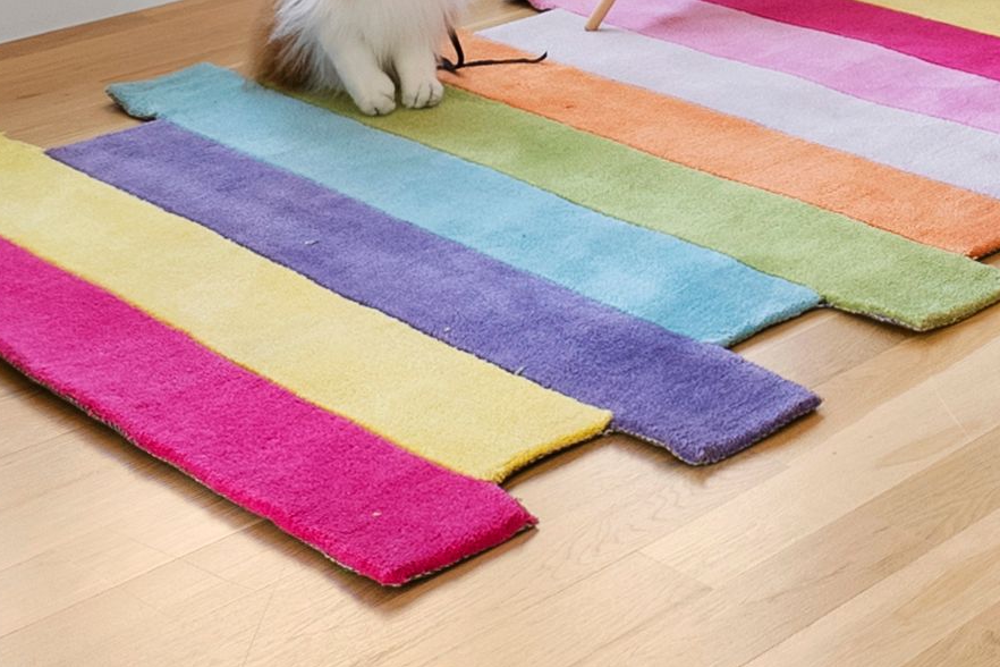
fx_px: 2139
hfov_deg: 23.4
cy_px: -627
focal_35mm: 77
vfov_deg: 14.8
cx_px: 1281
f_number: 8
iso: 400
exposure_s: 1/13
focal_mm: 16
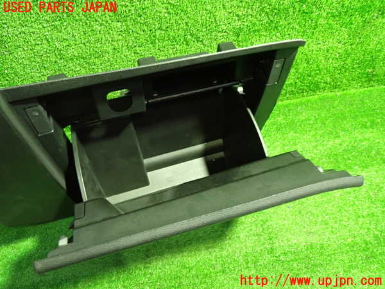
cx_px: 192
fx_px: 334
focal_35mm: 30
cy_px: 144
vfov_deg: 46.8
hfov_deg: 60.0
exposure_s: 1/25
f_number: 2.3
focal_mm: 5.4
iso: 800
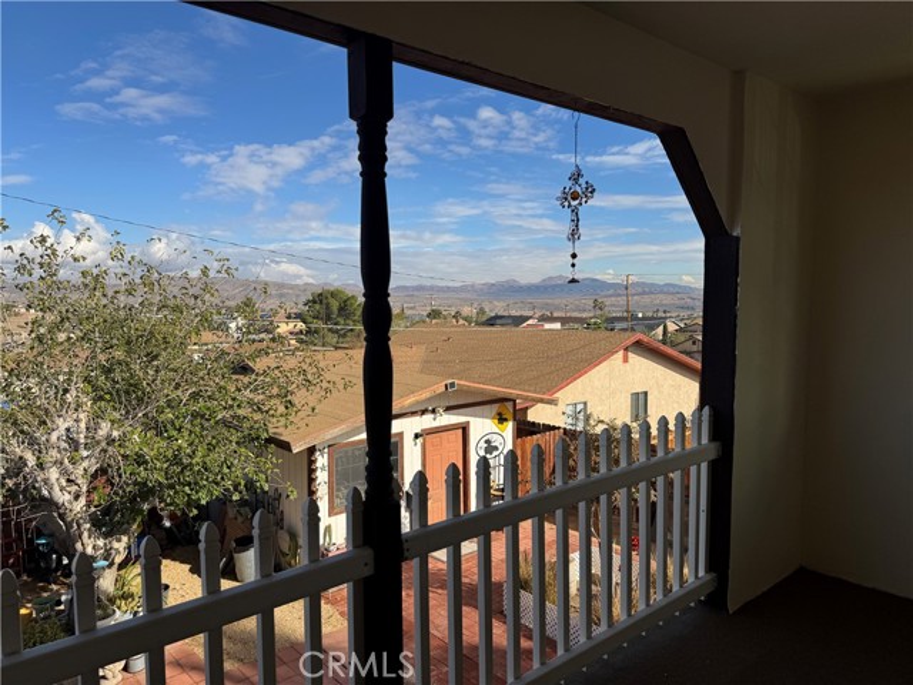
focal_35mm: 24
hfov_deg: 71.6
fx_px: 633
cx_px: 456
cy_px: 342
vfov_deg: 56.8
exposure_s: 1/6410
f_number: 1.78
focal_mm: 6.76
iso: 80
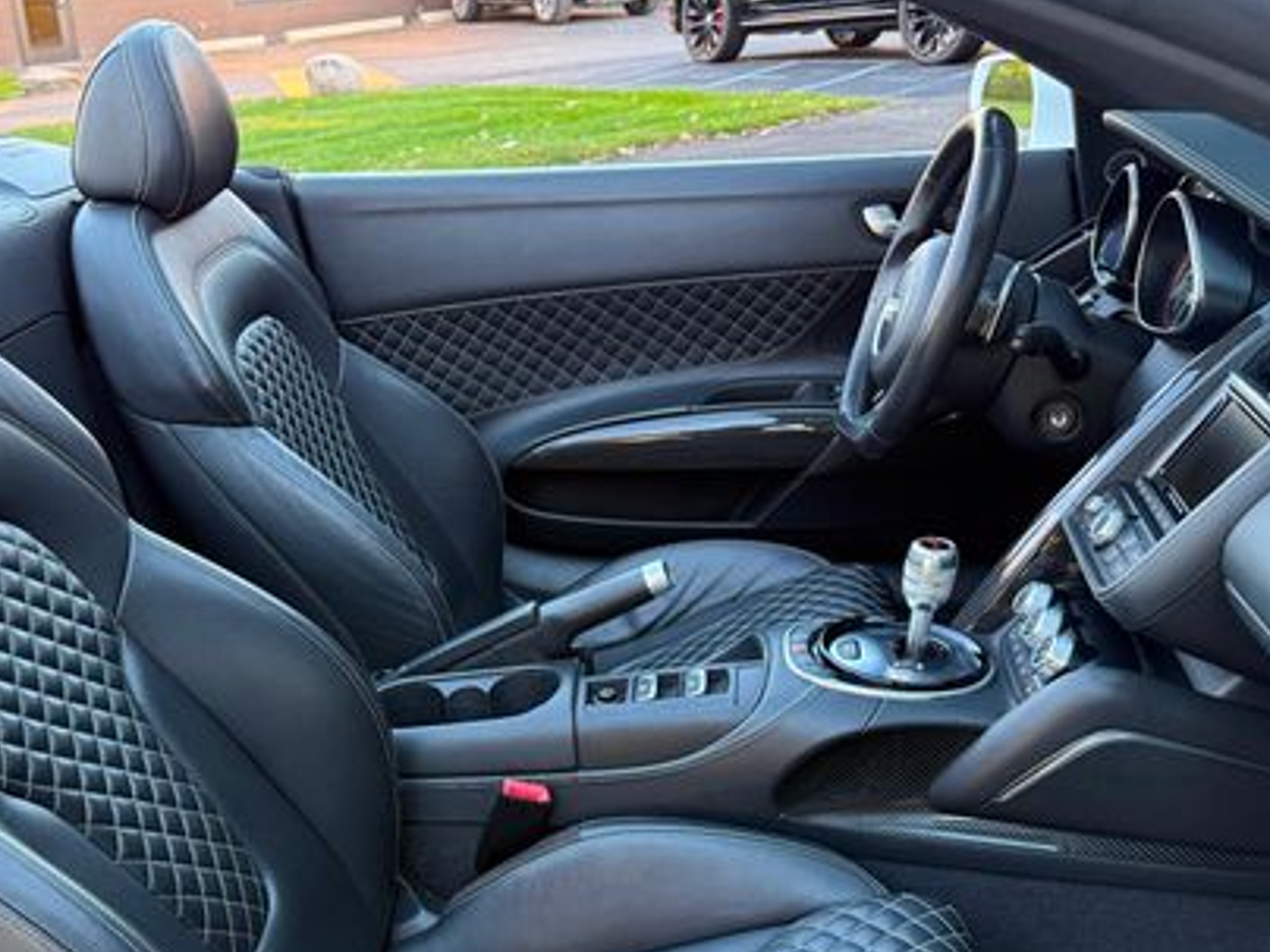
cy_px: 738
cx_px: 428
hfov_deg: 48.2
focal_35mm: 38
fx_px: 1394
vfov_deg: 36.6
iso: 200
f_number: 1.78
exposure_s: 1/99
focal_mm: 6.76
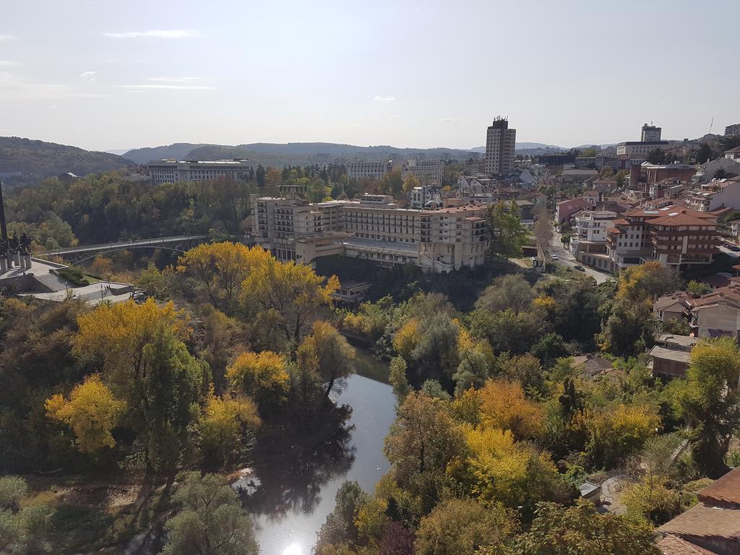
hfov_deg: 67.3
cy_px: 278
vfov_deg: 53.1
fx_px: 556
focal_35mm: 26
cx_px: 370
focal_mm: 4.2
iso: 50
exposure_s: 1/5488
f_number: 1.7
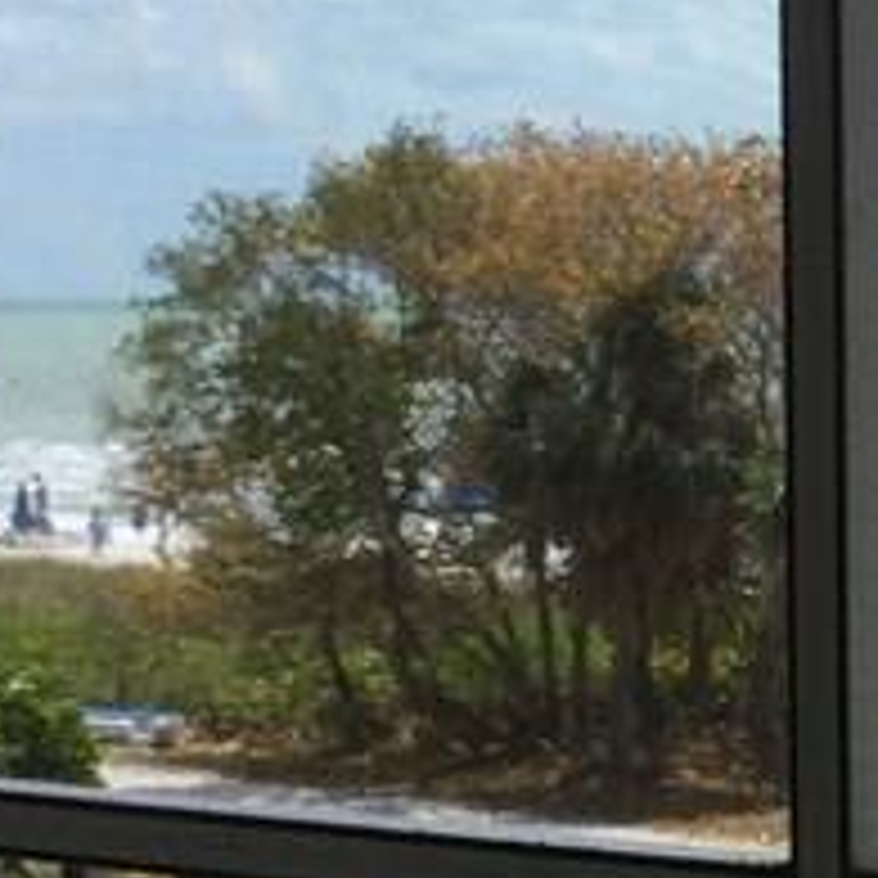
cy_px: 702
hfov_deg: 11.8
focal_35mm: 144
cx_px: 1157
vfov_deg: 12.1
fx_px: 4132
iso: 25
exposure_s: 1/1006
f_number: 2.4
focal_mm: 3.3
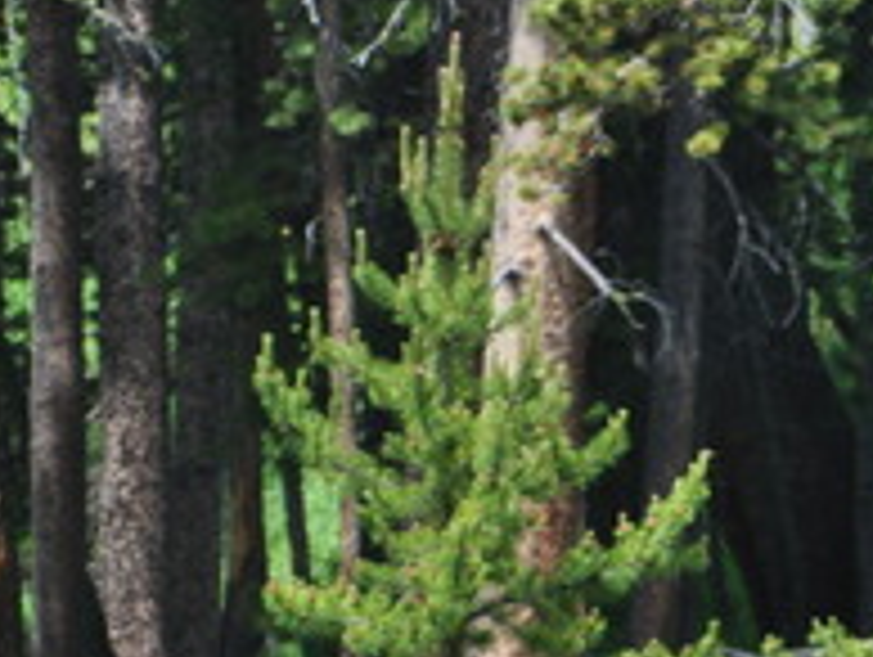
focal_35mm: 1283
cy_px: 911
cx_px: 261
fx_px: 32397
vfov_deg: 1.2
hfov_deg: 1.5
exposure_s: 1/160
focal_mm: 270
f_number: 9
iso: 200
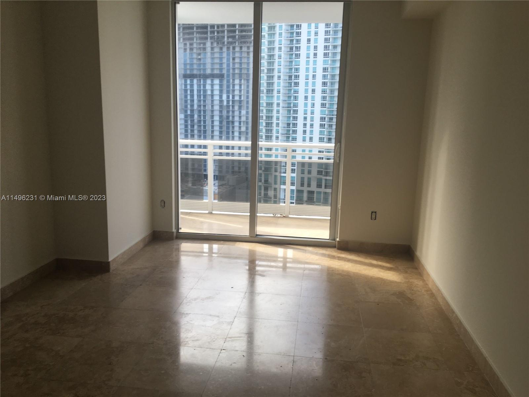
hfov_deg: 61.7
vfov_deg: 48.2
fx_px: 443
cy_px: 198
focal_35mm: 29
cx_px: 264
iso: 25
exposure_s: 1/120
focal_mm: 4.15
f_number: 2.2
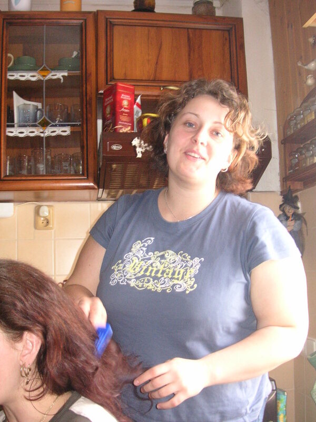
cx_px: 158
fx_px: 499
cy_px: 211
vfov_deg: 45.8
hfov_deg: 35.1
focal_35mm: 41
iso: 160
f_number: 3
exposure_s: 1/45
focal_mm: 6.9
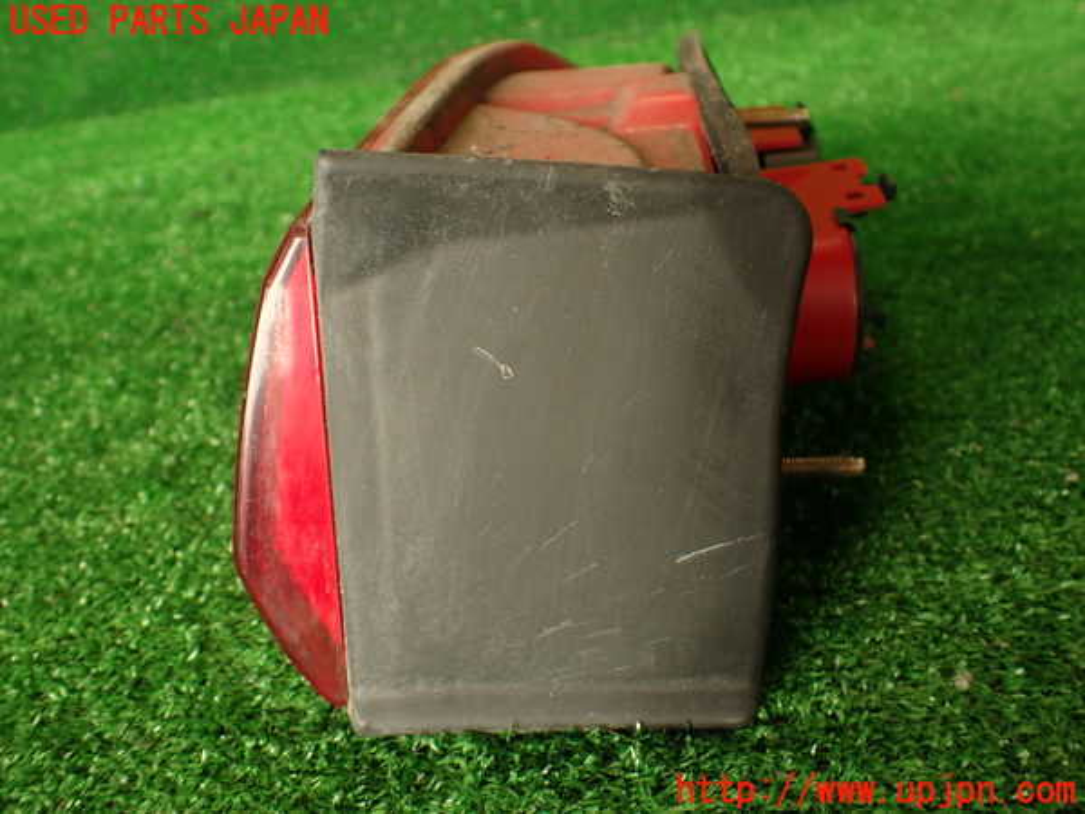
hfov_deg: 60.0
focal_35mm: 30
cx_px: 542
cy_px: 407
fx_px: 940
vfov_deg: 46.8
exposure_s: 1/60
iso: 125
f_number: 2.3
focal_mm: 5.4
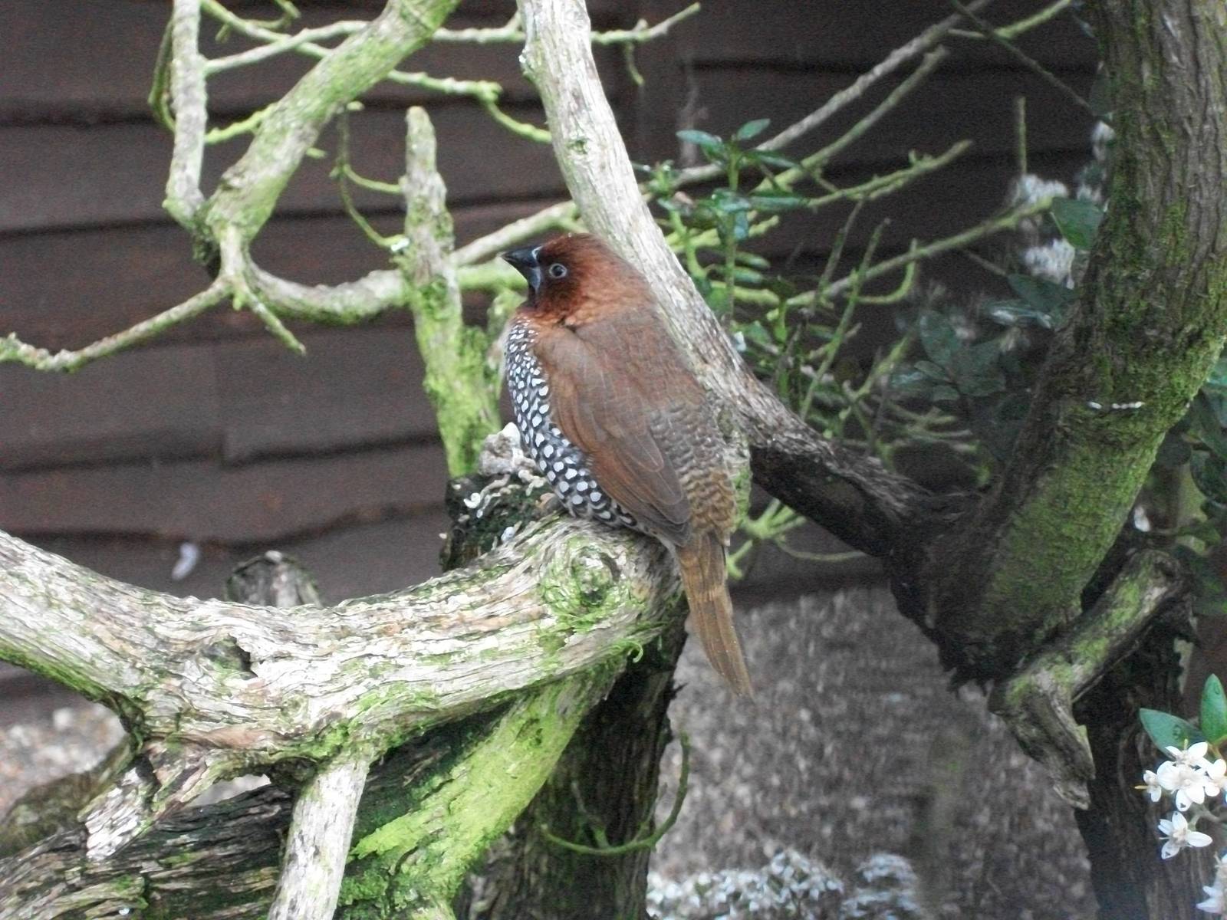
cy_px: 460
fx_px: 3403
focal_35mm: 96
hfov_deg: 20.4
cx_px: 614
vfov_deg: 15.4
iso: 800
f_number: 5.2
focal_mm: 17.1
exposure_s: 1/60
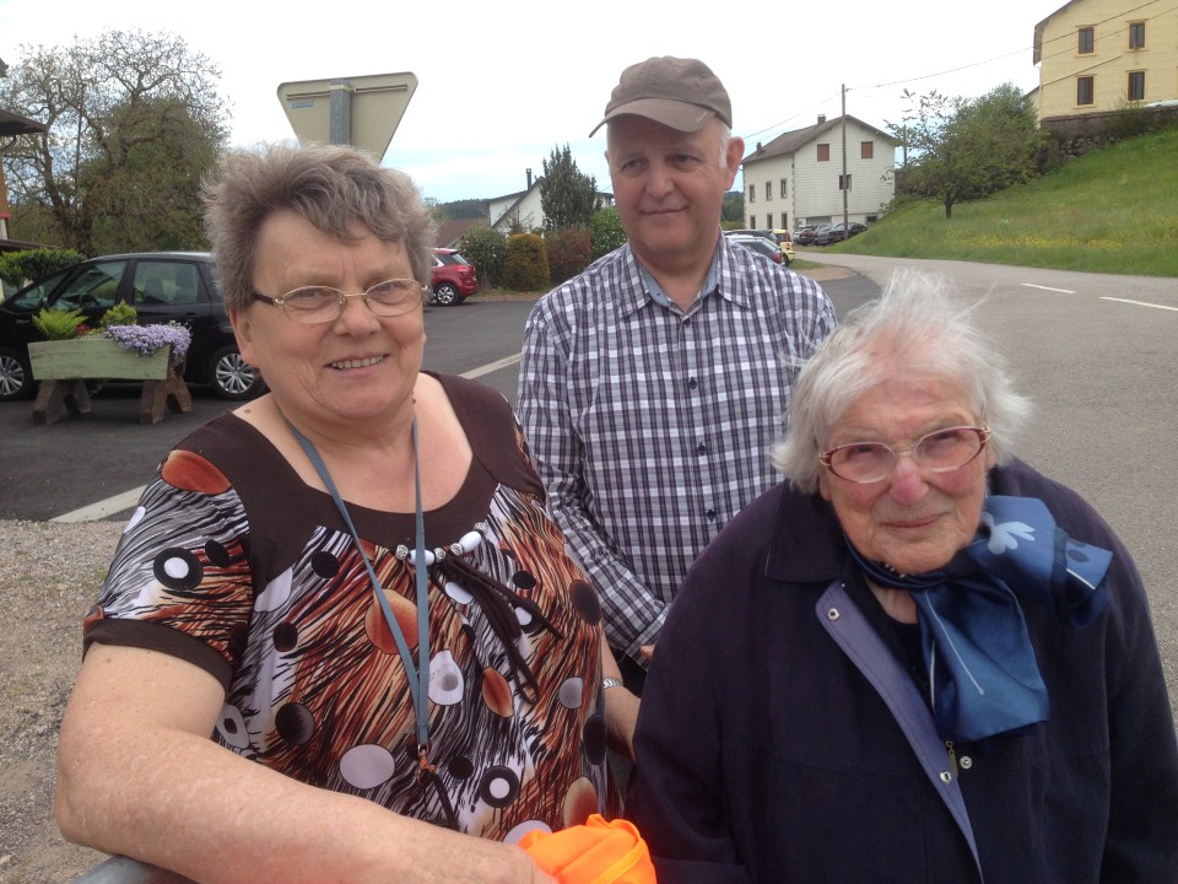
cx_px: 589
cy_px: 442
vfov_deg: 42.9
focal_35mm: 33
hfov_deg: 55.4
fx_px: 1123
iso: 50
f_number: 2.4
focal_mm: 4.12
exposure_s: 1/531
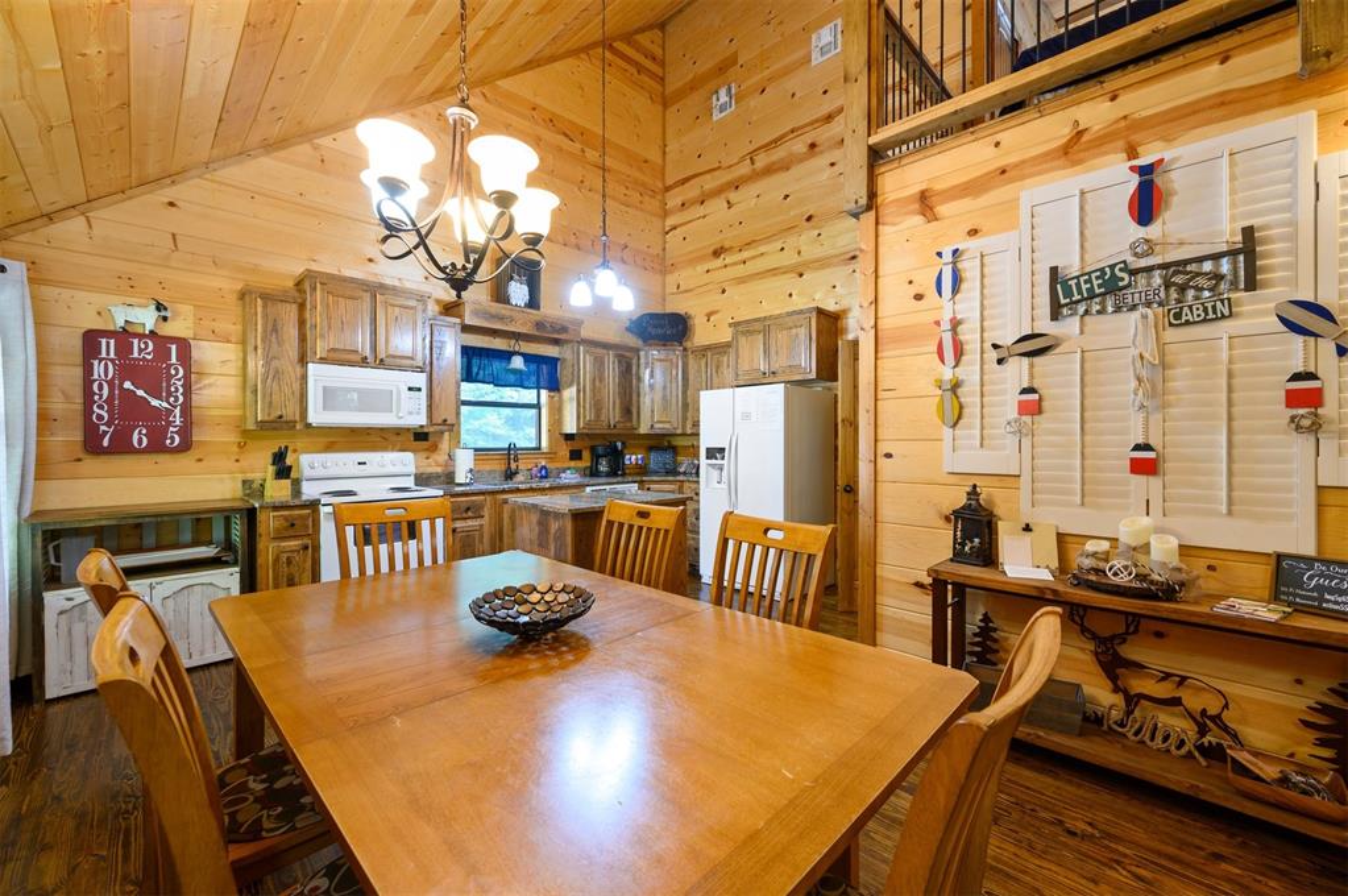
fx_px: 524
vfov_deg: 81.1
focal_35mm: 14
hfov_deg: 104.3
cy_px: 448
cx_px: 674
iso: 320
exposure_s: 1/2.5
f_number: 7.1
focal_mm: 14
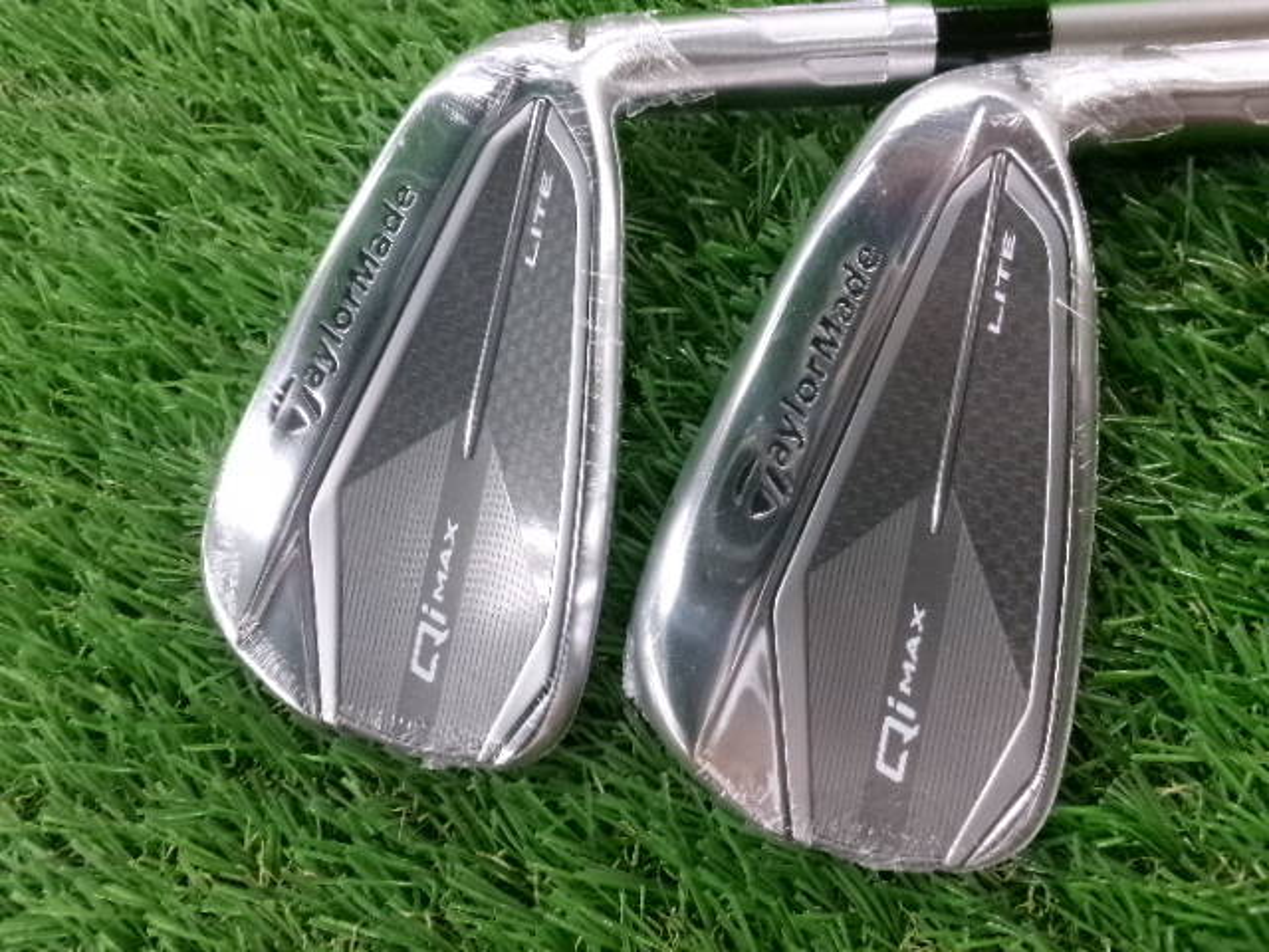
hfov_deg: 63.4
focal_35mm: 28
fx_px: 1026
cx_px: 634
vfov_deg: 49.7
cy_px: 476
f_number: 3.9
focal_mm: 5.1
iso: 800
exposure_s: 1/52
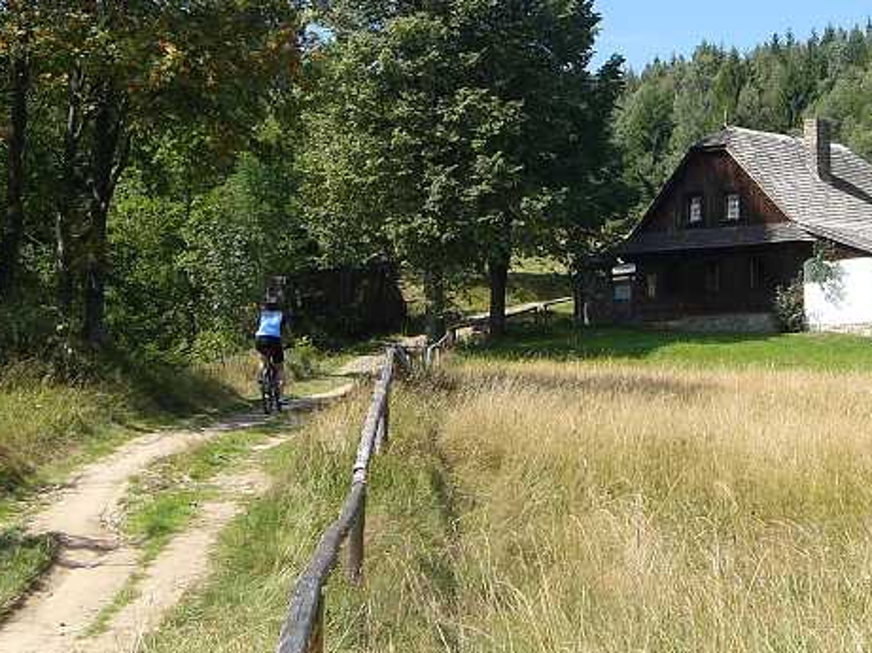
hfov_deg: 29.0
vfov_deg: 22.0
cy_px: 174
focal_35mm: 66
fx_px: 1661
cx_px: 643
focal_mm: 6.3
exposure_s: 1/400
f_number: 4.4
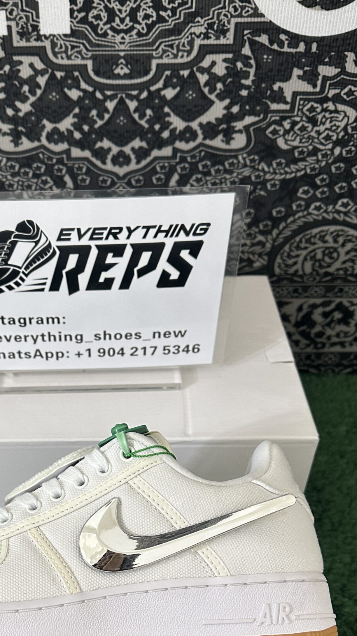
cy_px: 432
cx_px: 86
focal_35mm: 41
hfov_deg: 28.5
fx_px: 690
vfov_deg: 48.4
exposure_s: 1/50
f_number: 1.78
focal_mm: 6.86
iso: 250
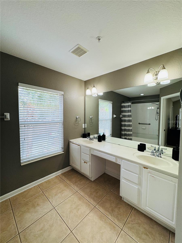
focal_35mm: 14
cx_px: 91
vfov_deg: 102.1
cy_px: 122
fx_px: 98
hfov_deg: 85.7
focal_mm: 2.22
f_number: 2.2
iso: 100
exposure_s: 1/120
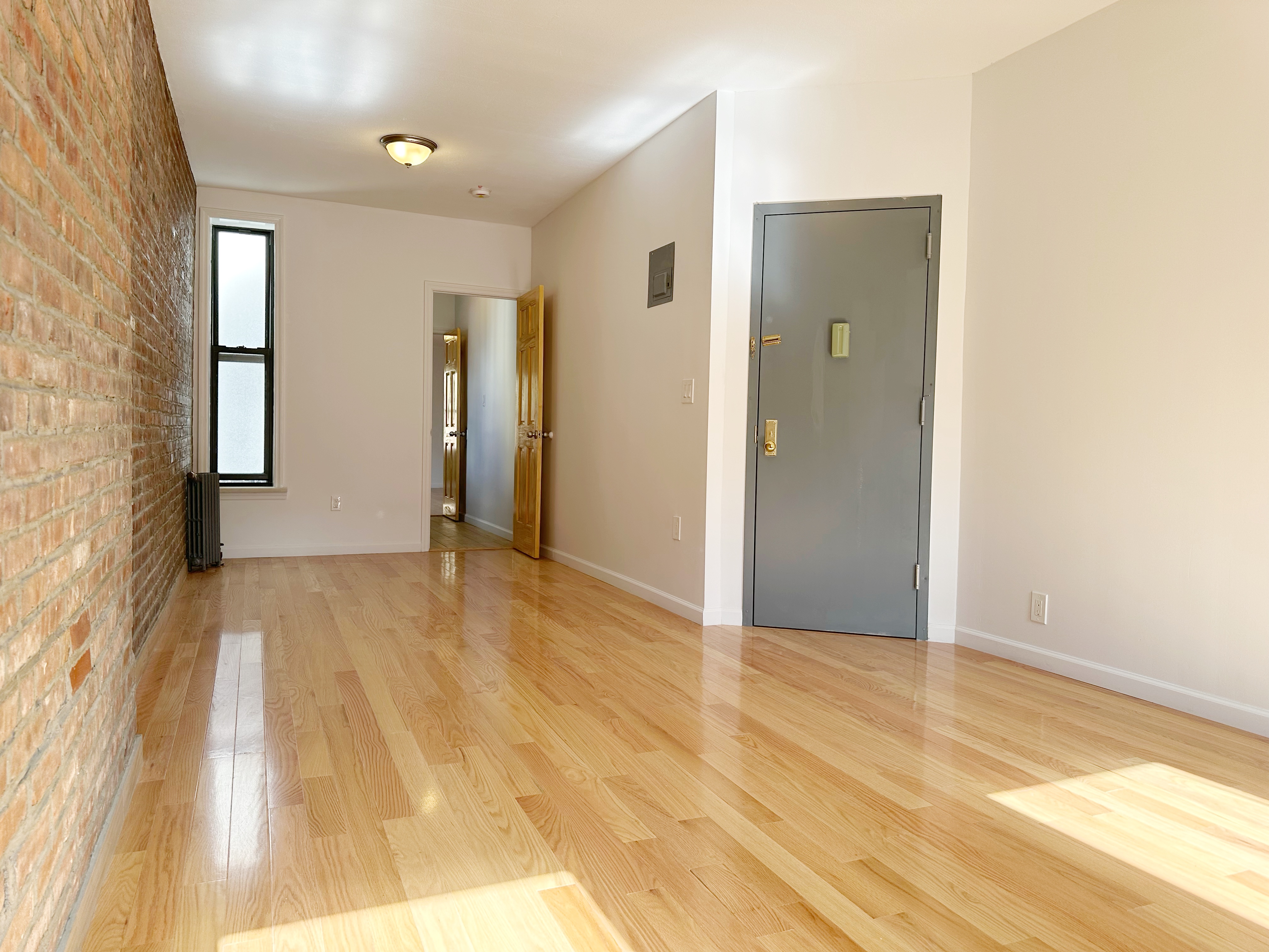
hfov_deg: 71.6
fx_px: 880
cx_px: 634
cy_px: 476
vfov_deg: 56.8
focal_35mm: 24
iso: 80
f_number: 1.78
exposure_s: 1/312
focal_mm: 6.86
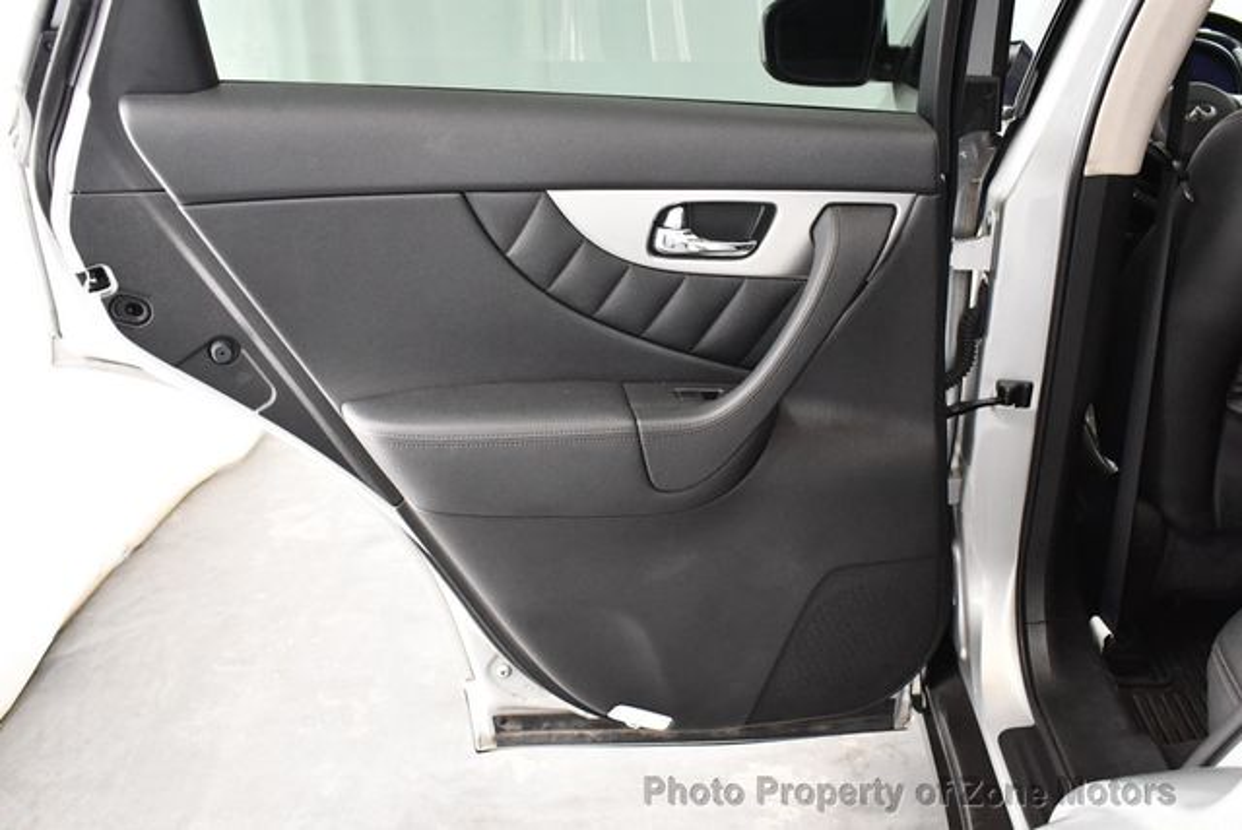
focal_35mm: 36
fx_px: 1243
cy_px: 415
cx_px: 621
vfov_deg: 36.9
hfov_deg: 53.1
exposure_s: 1/125
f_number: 3.5
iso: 3200
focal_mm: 18
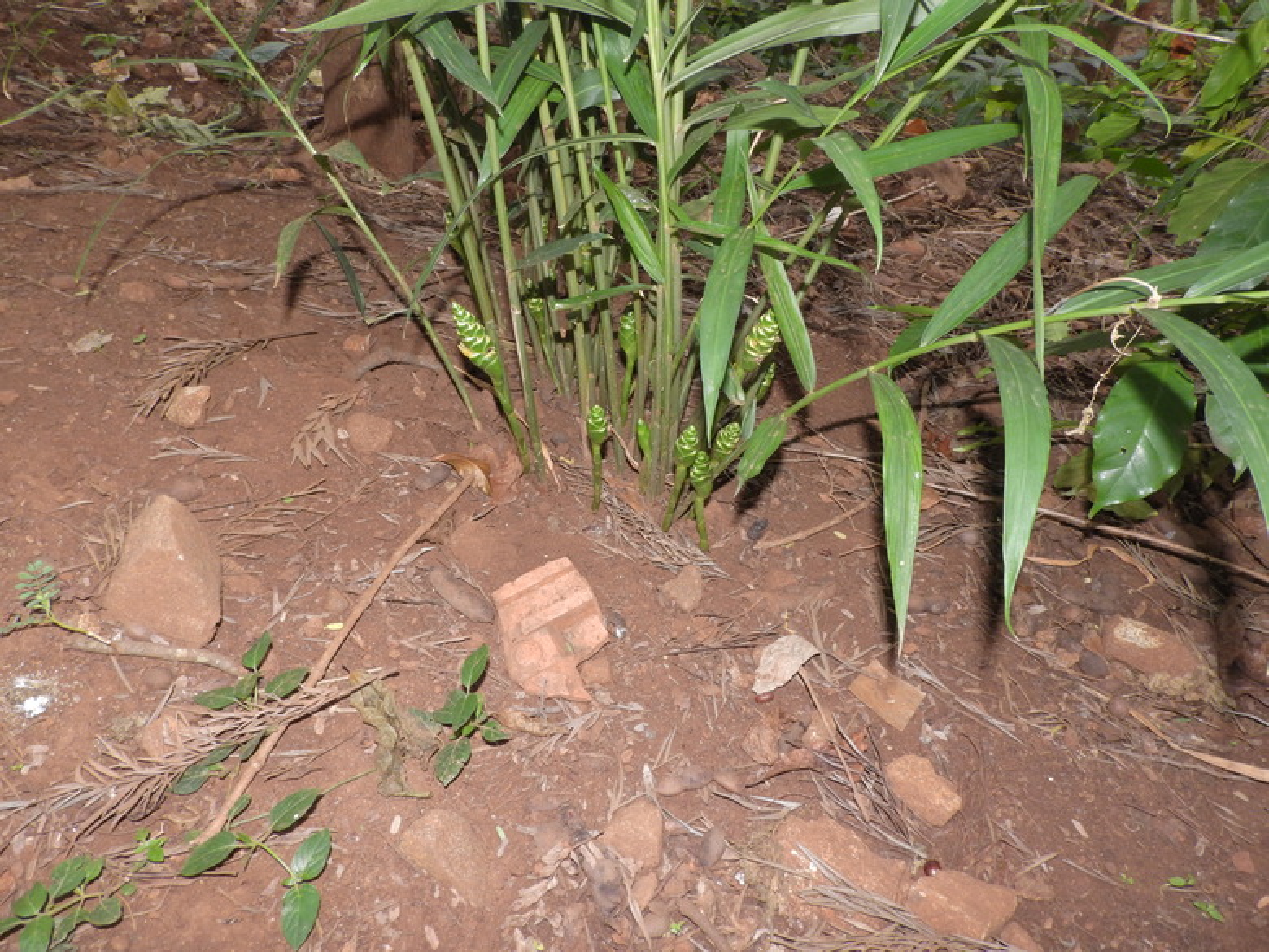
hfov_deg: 71.6
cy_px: 476
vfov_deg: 56.8
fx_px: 880
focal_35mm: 24
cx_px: 634
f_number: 4.8
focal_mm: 4.3
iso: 200
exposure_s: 1/30
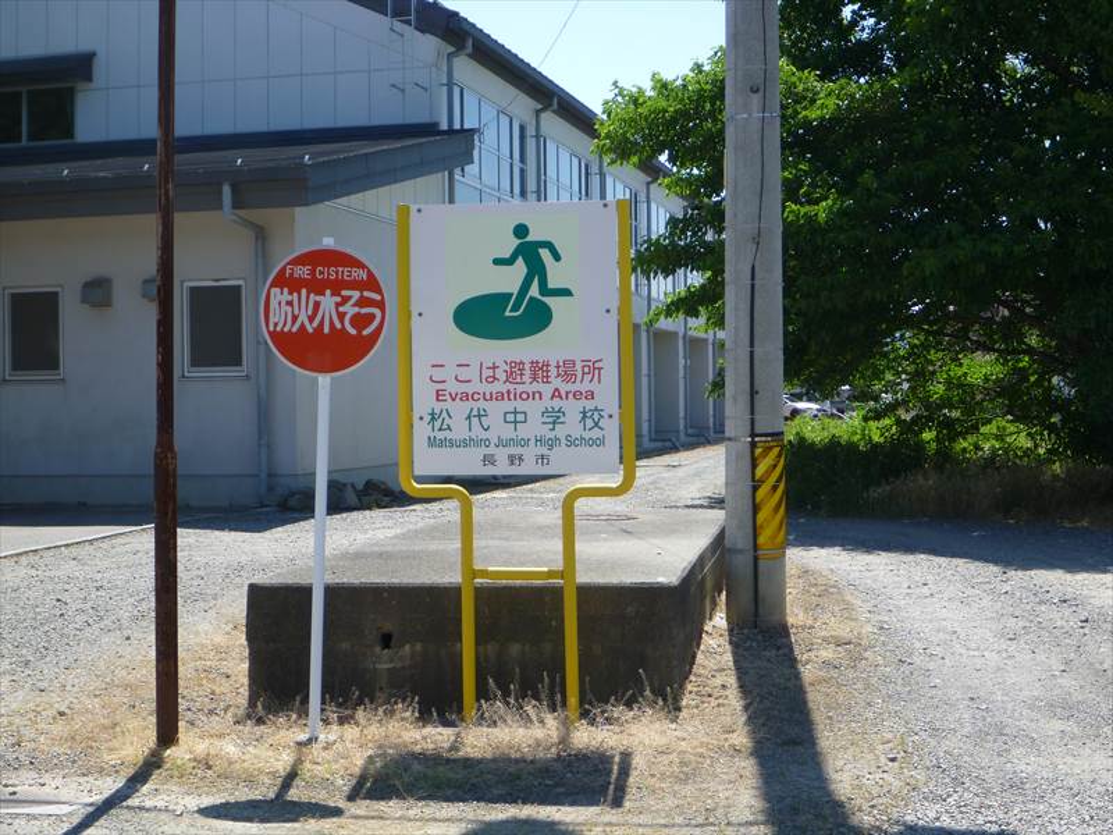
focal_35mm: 55
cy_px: 418
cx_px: 556
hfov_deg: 34.9
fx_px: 1768
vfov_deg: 26.6
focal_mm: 9.8
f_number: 4.9
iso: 100
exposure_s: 1/250
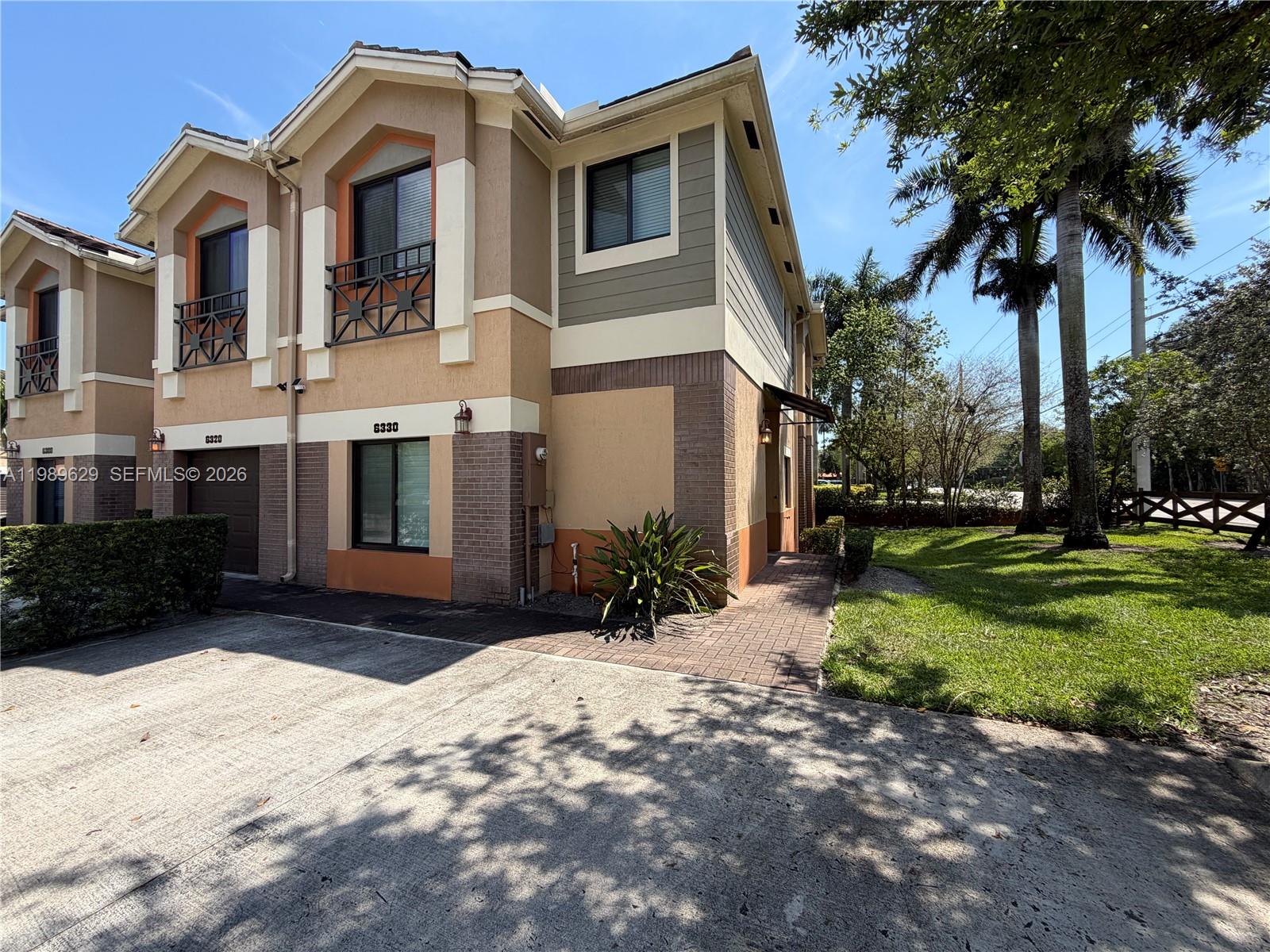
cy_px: 476
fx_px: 514
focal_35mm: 14
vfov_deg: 85.7
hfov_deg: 102.1
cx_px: 635
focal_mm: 2.22
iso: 32
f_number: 2.2
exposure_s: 1/770
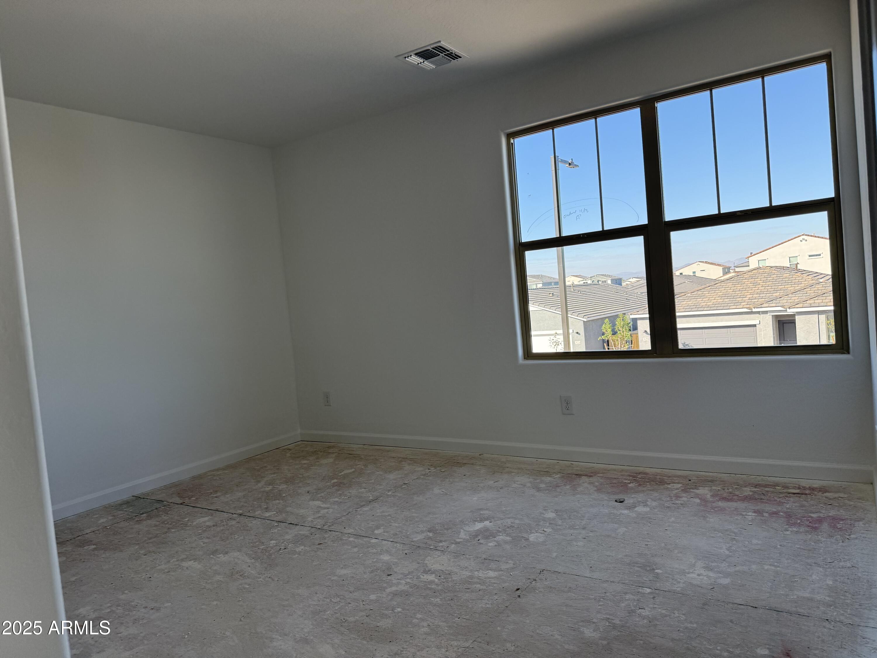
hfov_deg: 71.6
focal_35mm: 24
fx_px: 608
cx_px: 438
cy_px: 329
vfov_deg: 56.8
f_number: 1.78
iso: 100
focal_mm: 6.76
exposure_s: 1/822
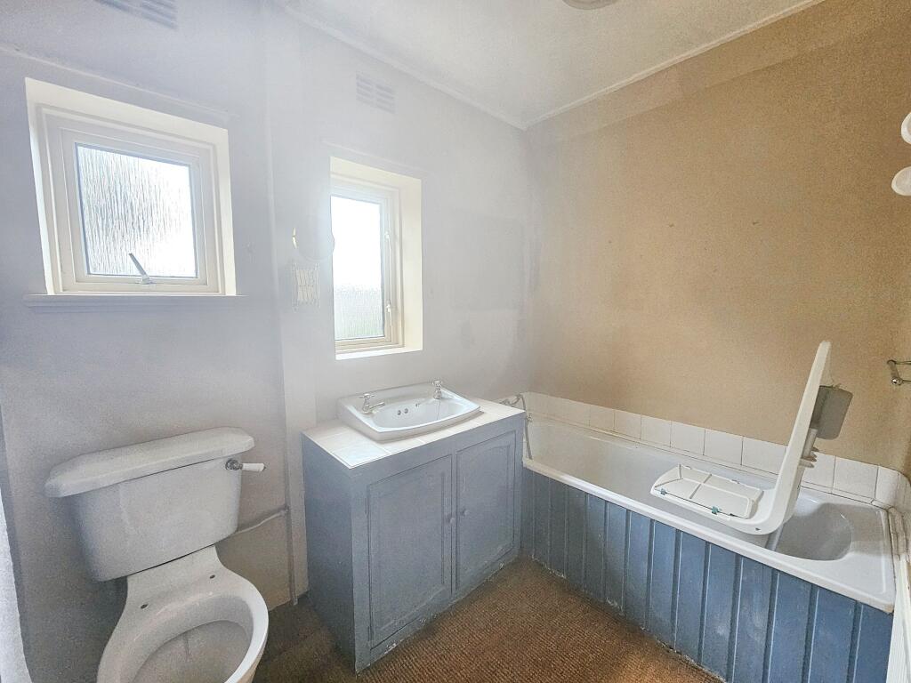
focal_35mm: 13
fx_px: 342
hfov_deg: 106.2
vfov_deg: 89.9
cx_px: 456
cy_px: 342
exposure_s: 1/30
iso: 320
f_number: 2.2
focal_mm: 2.2
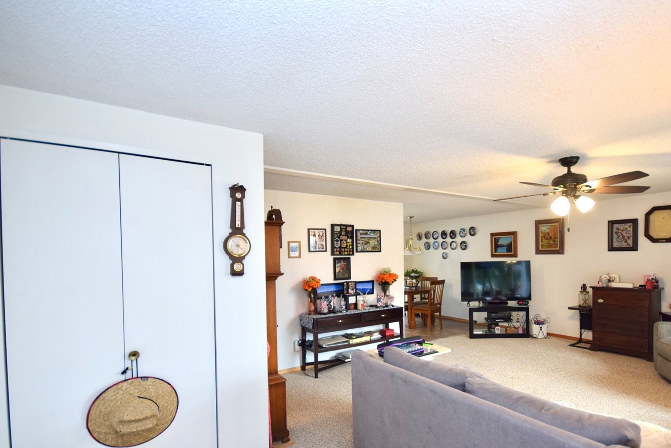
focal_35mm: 18
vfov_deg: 67.0
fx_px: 336
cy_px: 262
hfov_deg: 89.3
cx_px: 388
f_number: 4
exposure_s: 1/60
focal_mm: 10
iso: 640
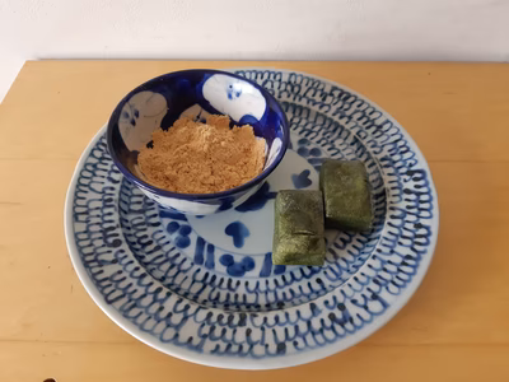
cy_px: 191
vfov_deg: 53.1
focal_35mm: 26
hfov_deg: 67.3
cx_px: 254
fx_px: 382
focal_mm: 3.93
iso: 100
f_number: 1.7
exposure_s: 1/50
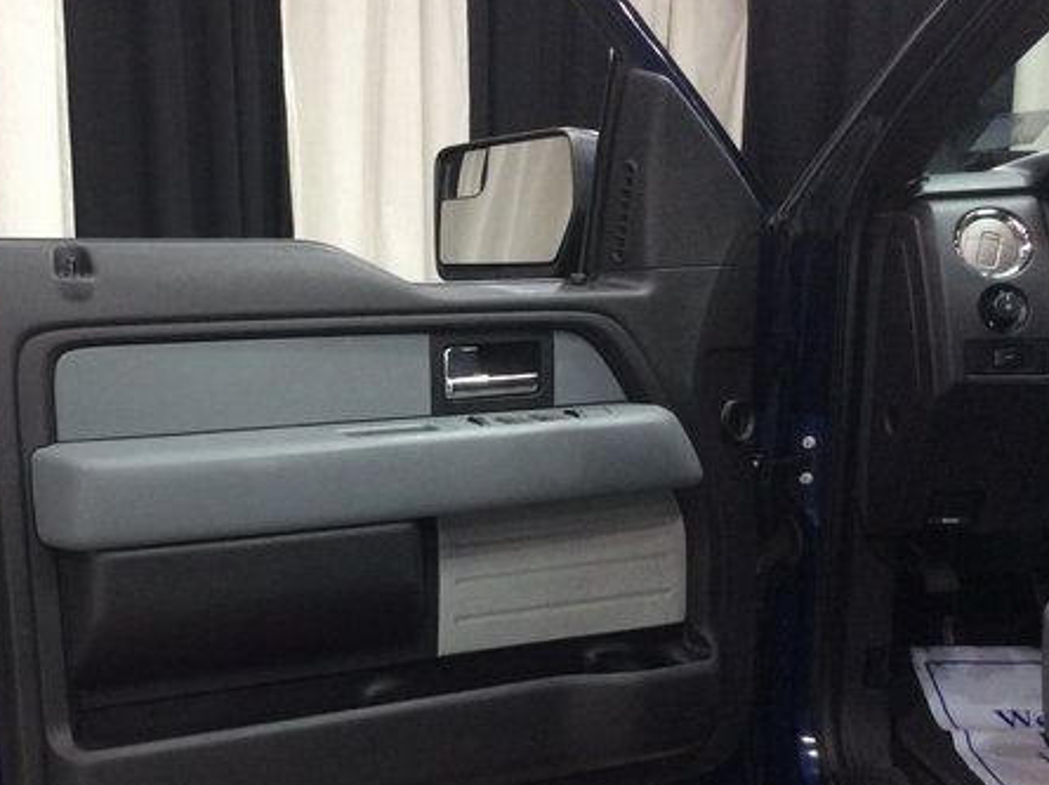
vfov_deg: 31.3
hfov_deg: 40.5
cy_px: 516
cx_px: 304
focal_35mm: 46
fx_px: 1393
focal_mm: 3.3
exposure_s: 1/25
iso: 100
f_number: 2.4
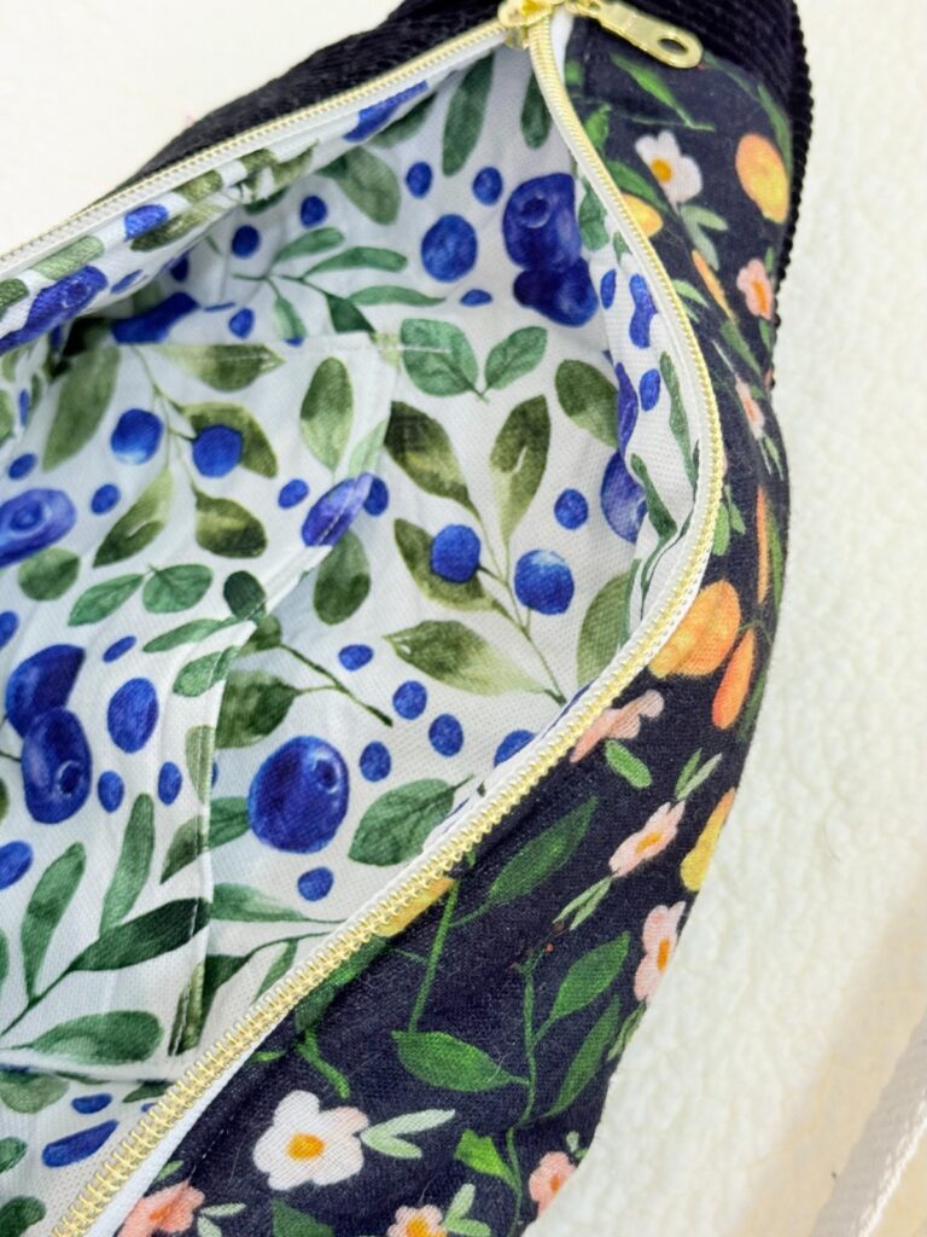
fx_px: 1714
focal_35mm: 48
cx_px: 464
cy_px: 618
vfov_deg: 39.7
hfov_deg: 30.3
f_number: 1.78
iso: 100
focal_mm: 6.76
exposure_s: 1/60
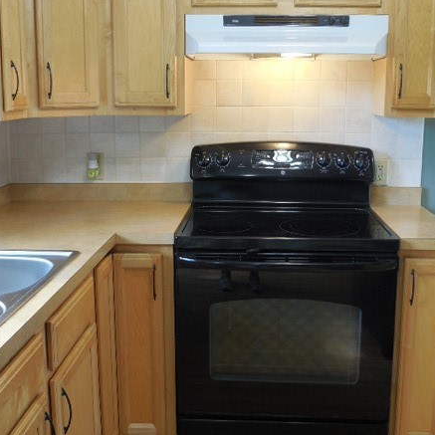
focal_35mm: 44
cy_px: 189
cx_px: 219
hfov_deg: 38.3
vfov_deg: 38.3
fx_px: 626
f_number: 3.4
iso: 220
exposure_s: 1/30
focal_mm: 6.1
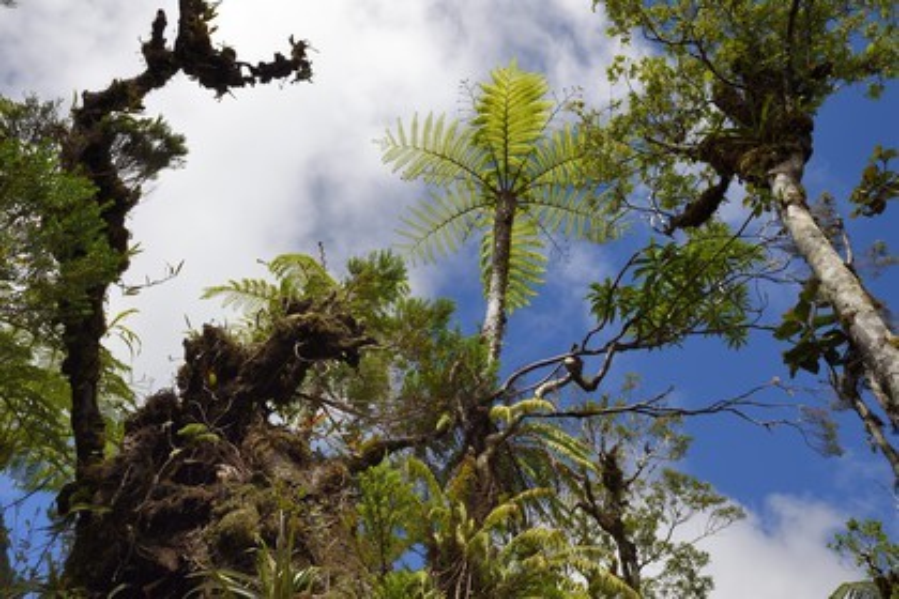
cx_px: 450
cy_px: 300
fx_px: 599
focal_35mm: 24
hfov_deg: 73.7
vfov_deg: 53.1
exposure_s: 1/200
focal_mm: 24
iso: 200
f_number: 20
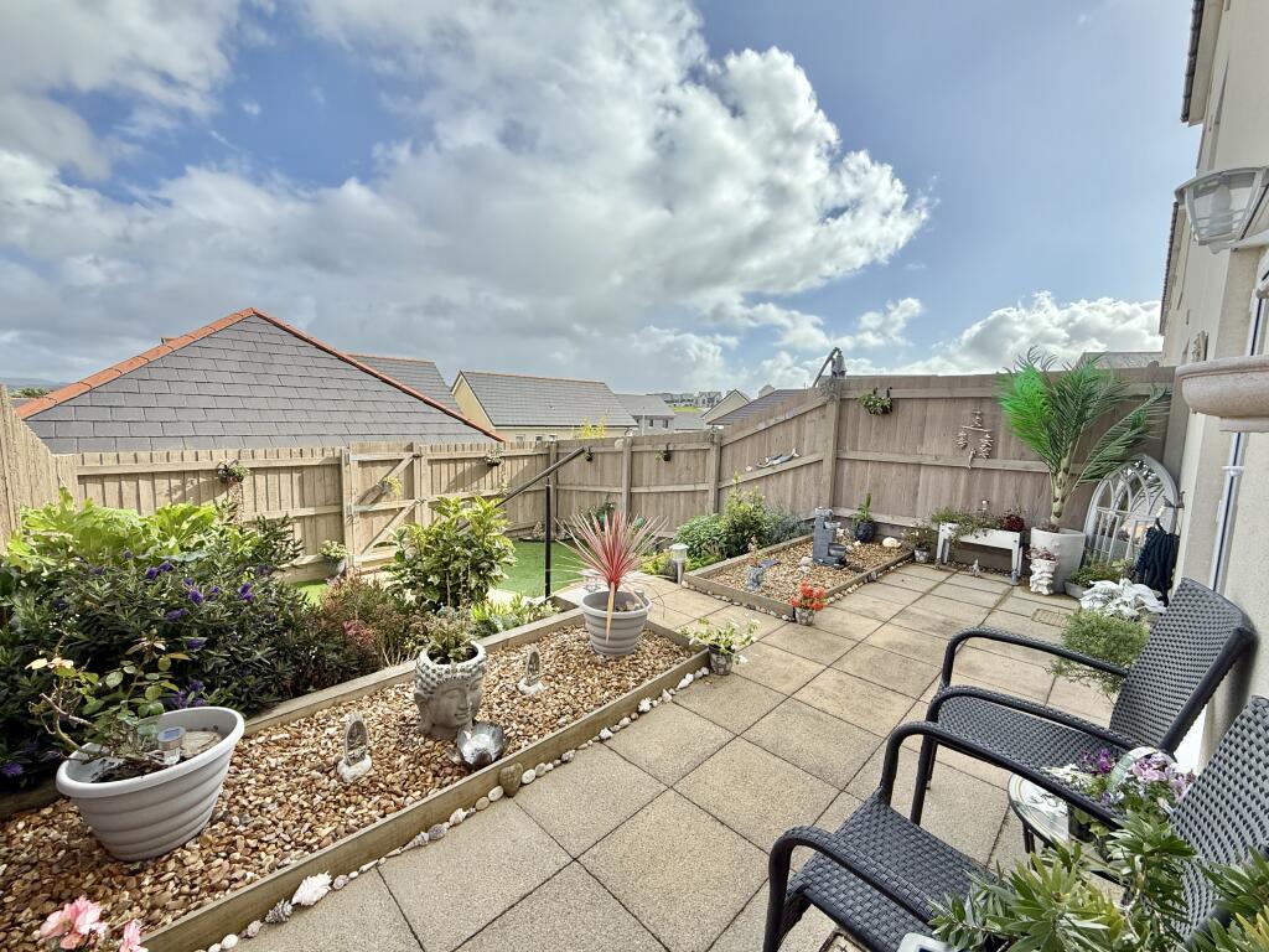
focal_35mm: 14
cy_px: 476
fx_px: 513
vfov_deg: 85.7
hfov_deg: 102.1
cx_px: 634
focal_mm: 2.22
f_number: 2.2
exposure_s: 1/694
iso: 64
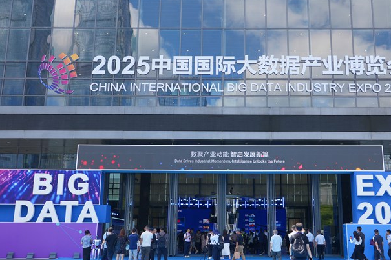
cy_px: 137
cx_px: 224
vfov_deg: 32.6
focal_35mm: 41
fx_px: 445
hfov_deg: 47.3
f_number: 8
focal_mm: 31
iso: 250
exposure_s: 1/320
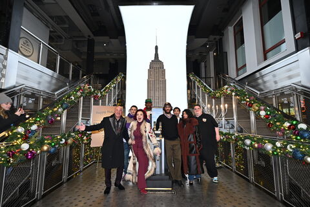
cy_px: 104
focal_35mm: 18
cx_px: 155
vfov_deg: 68.9
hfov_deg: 91.6
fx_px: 151
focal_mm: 17.5
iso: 640
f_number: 3.5
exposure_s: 1/125
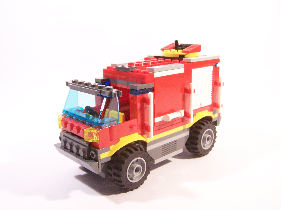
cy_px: 105
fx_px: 308
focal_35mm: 38
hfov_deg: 49.0
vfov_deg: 37.7
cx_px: 140
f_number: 3.6
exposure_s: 1/30
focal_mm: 6.3
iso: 400
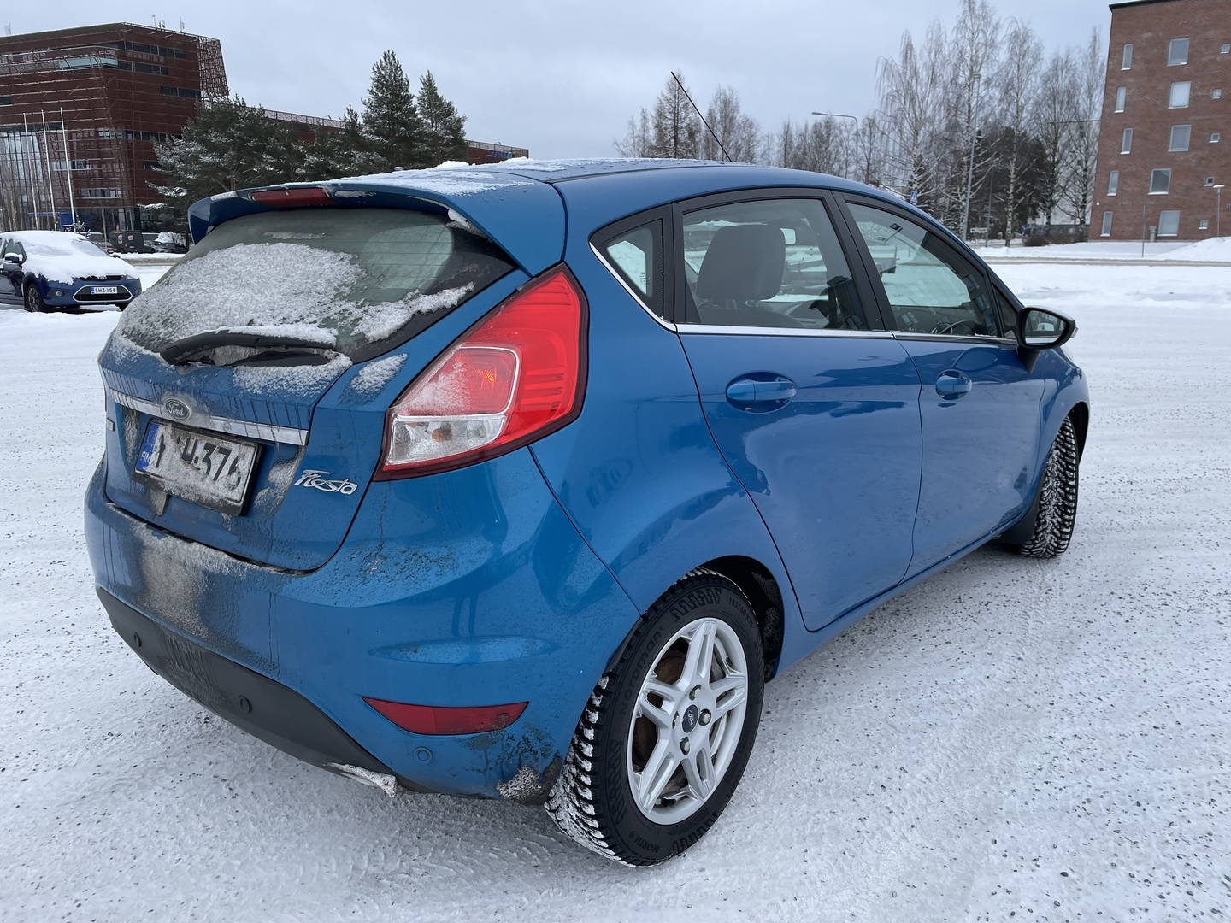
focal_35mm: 26
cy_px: 462
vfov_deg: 53.1
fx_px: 925
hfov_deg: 67.3
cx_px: 616
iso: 32
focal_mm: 4.2
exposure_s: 1/633
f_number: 1.6
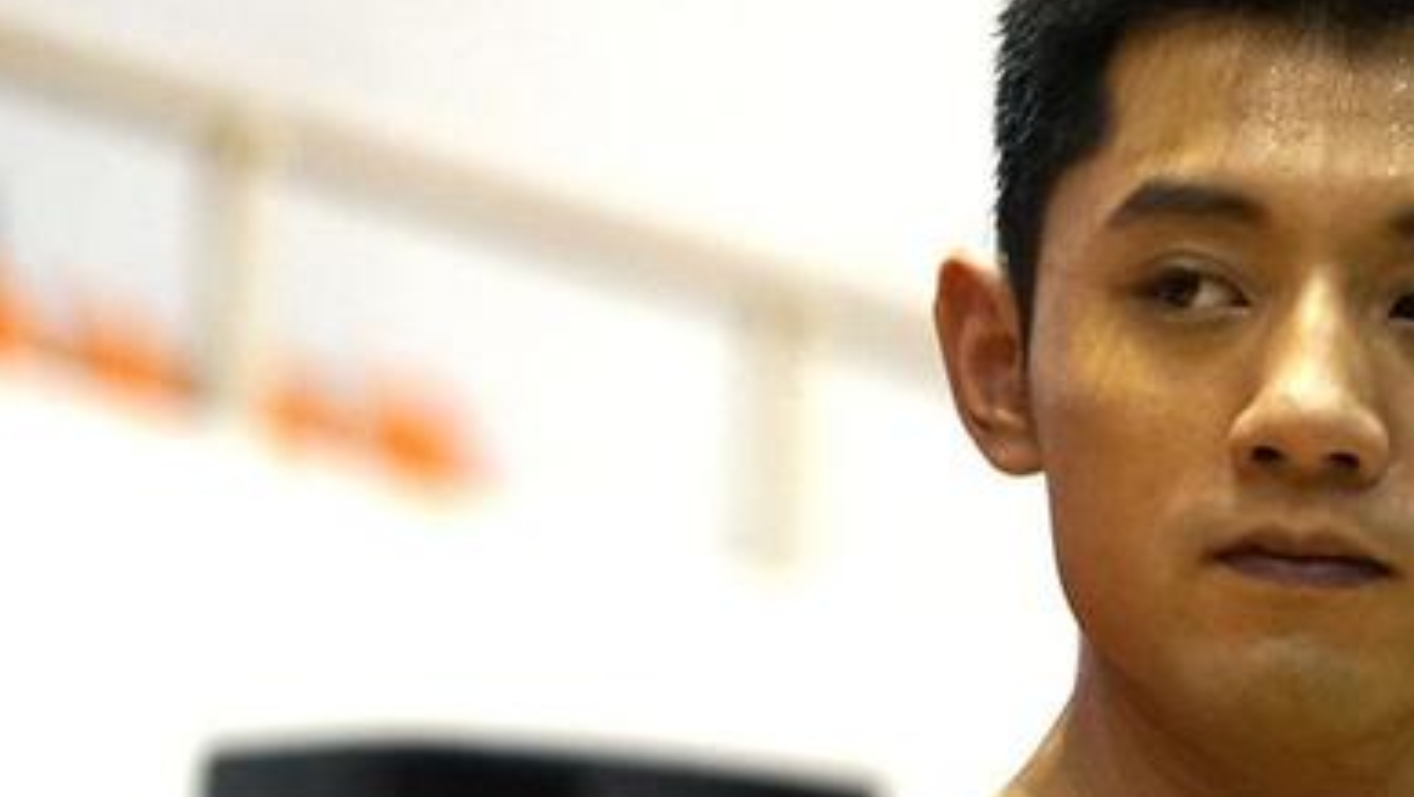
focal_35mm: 609
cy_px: 775
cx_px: 1341
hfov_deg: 3.5
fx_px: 22842
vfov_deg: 2.0
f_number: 6.3
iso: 2000
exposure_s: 1/60
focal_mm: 237
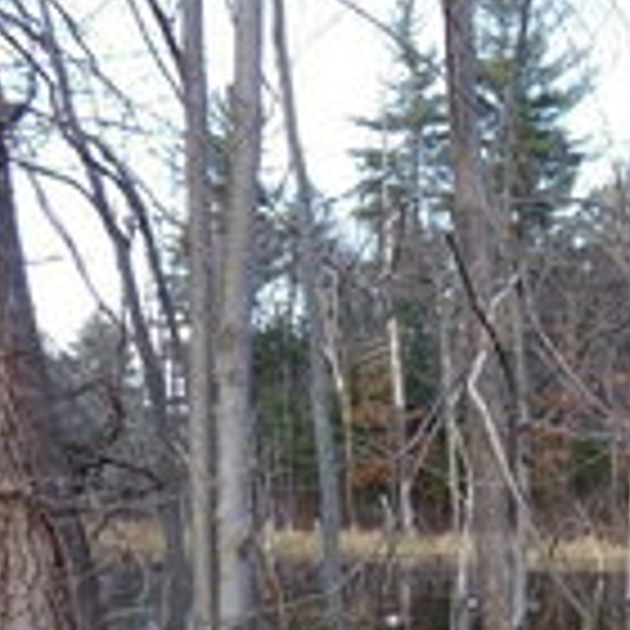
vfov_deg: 21.0
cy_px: 549
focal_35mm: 81
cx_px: 740
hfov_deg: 20.2
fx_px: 1668
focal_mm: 5.29
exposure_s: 1/60
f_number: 3.3
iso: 125
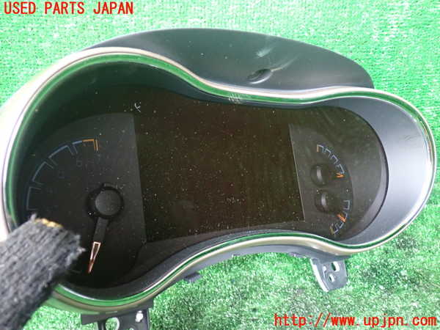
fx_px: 381
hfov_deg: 60.0
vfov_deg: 46.8
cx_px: 220
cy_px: 165
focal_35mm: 30
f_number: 2.3
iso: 800
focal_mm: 5.4
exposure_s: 1/13
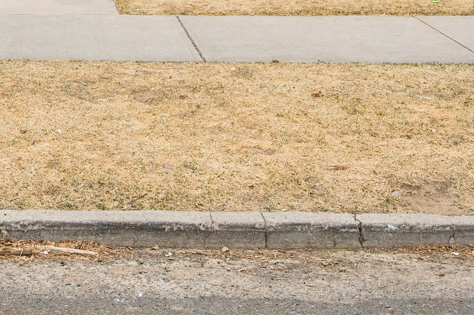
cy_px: -182
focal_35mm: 85
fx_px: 1114
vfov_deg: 14.8
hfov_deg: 23.4
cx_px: 53
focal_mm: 25.5
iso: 800
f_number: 9
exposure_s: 1/640
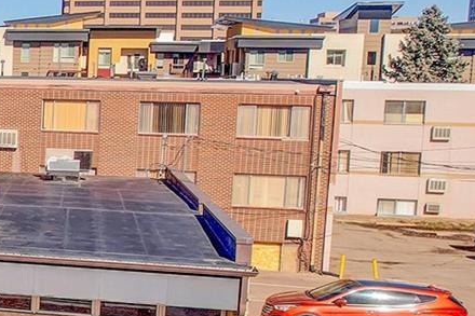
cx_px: -342
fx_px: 1055
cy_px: 191
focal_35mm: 80
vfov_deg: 17.0
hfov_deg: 19.8
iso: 100
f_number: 2.8
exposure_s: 1/160
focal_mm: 8.4
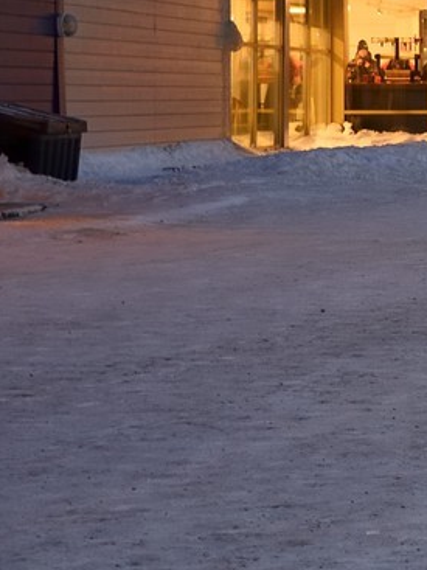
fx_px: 2139
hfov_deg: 9.4
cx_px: 1214
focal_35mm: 130
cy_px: 104
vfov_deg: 15.1
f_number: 5.6
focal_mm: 31
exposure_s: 1/8
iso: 1000
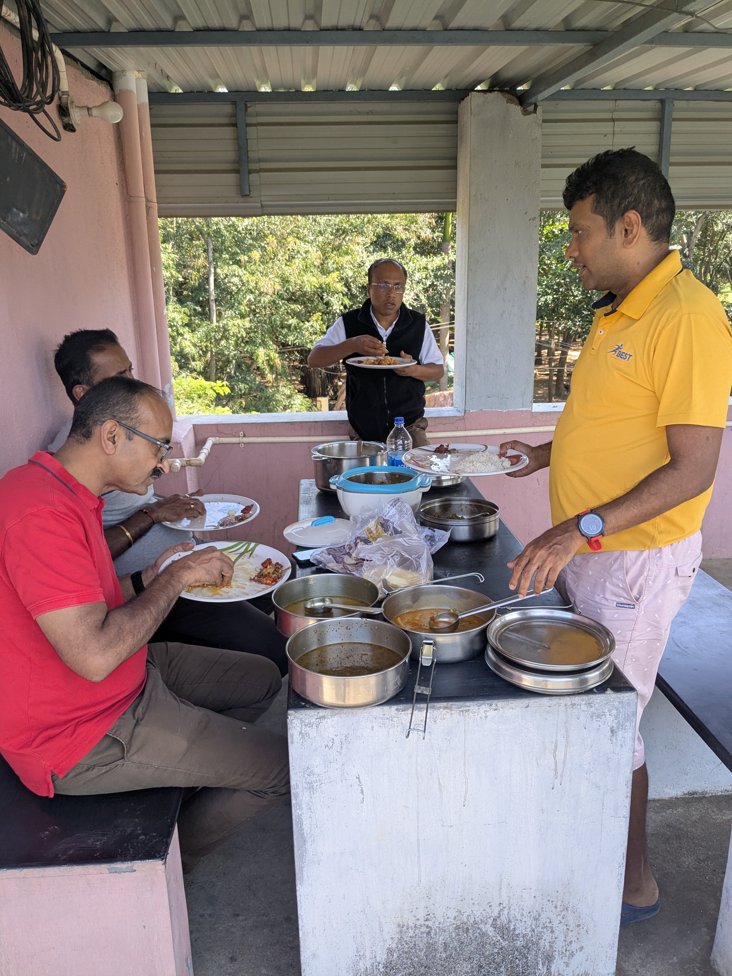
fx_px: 761
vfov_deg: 65.3
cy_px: 488
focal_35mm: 27
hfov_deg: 51.4
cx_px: 366
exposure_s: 1/292
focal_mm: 4.38
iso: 63
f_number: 1.73
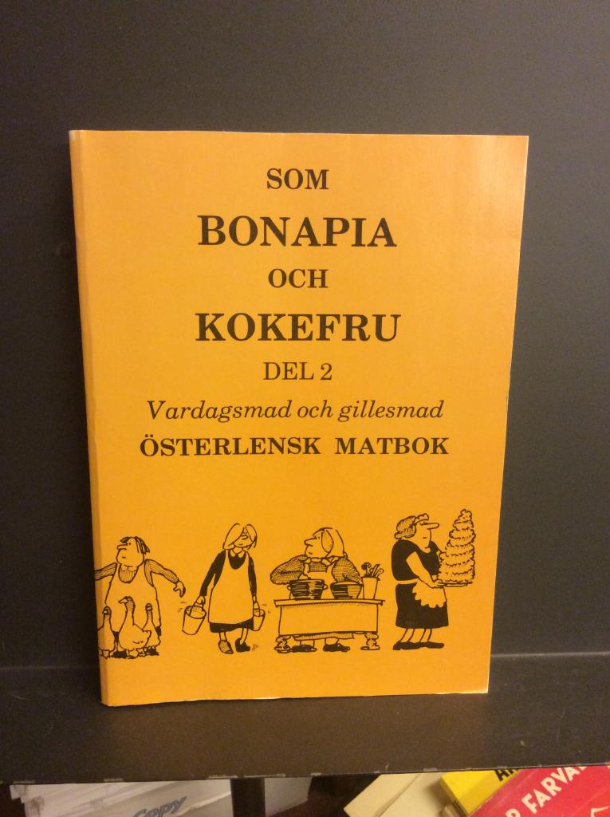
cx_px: 305
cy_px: 408
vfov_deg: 56.9
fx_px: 754
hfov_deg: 44.1
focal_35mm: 32
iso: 200
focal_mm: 3.3
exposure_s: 1/25
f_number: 2.4
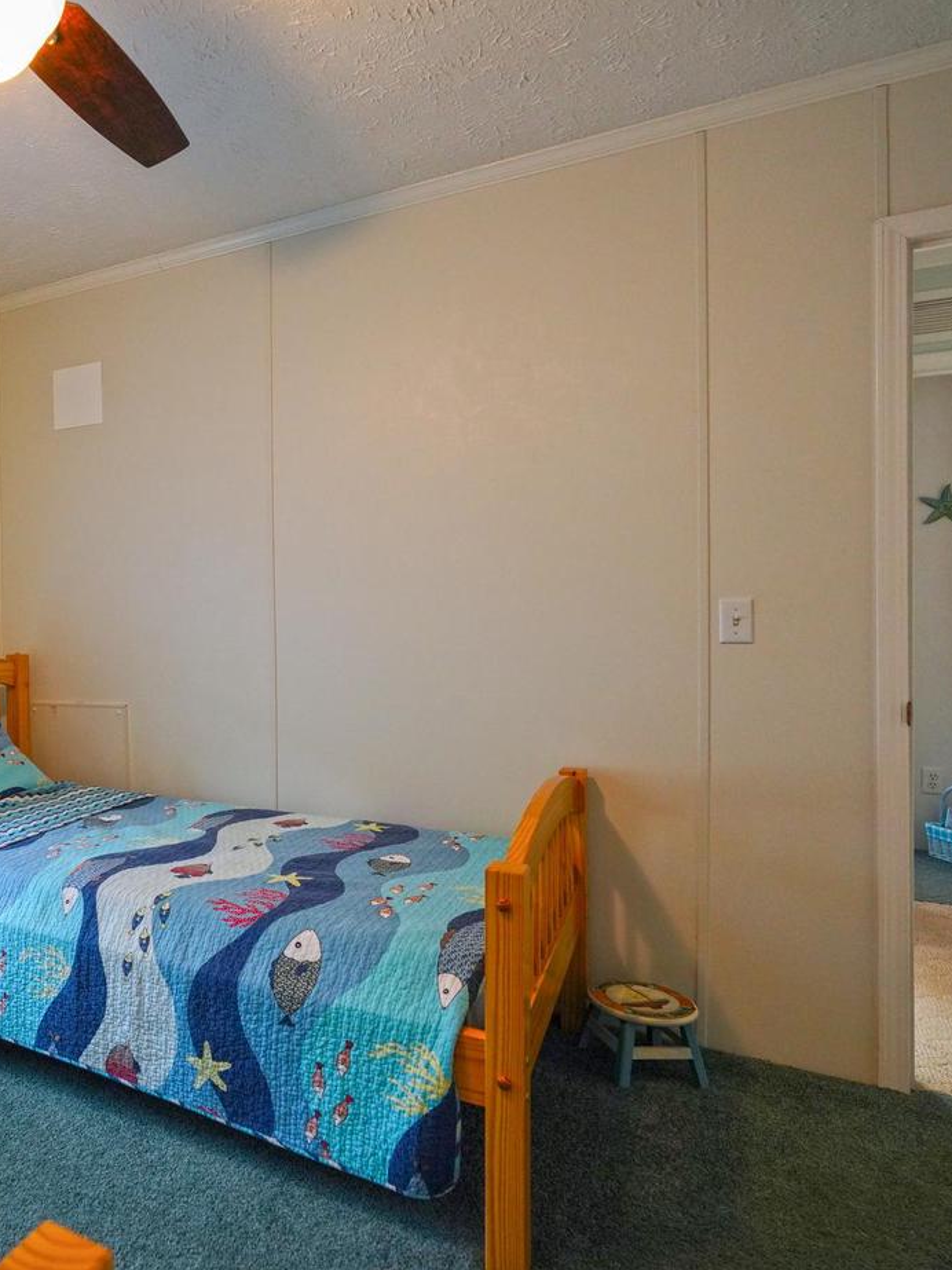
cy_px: 611
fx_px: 880
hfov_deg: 51.3
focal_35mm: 24
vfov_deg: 71.6
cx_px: 125
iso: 1600
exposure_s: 1/160
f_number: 4
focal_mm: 16
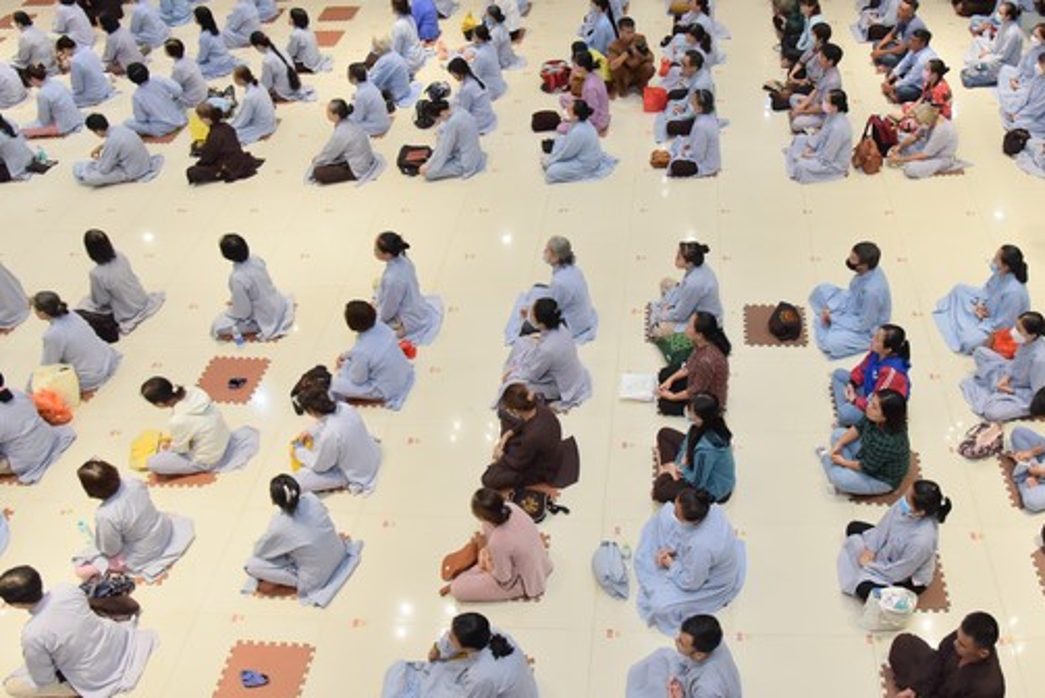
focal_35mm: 31
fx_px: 900
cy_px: 318
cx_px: 642
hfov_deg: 59.6
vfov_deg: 42.3
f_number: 5.6
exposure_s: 1/100
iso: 1250
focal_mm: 24
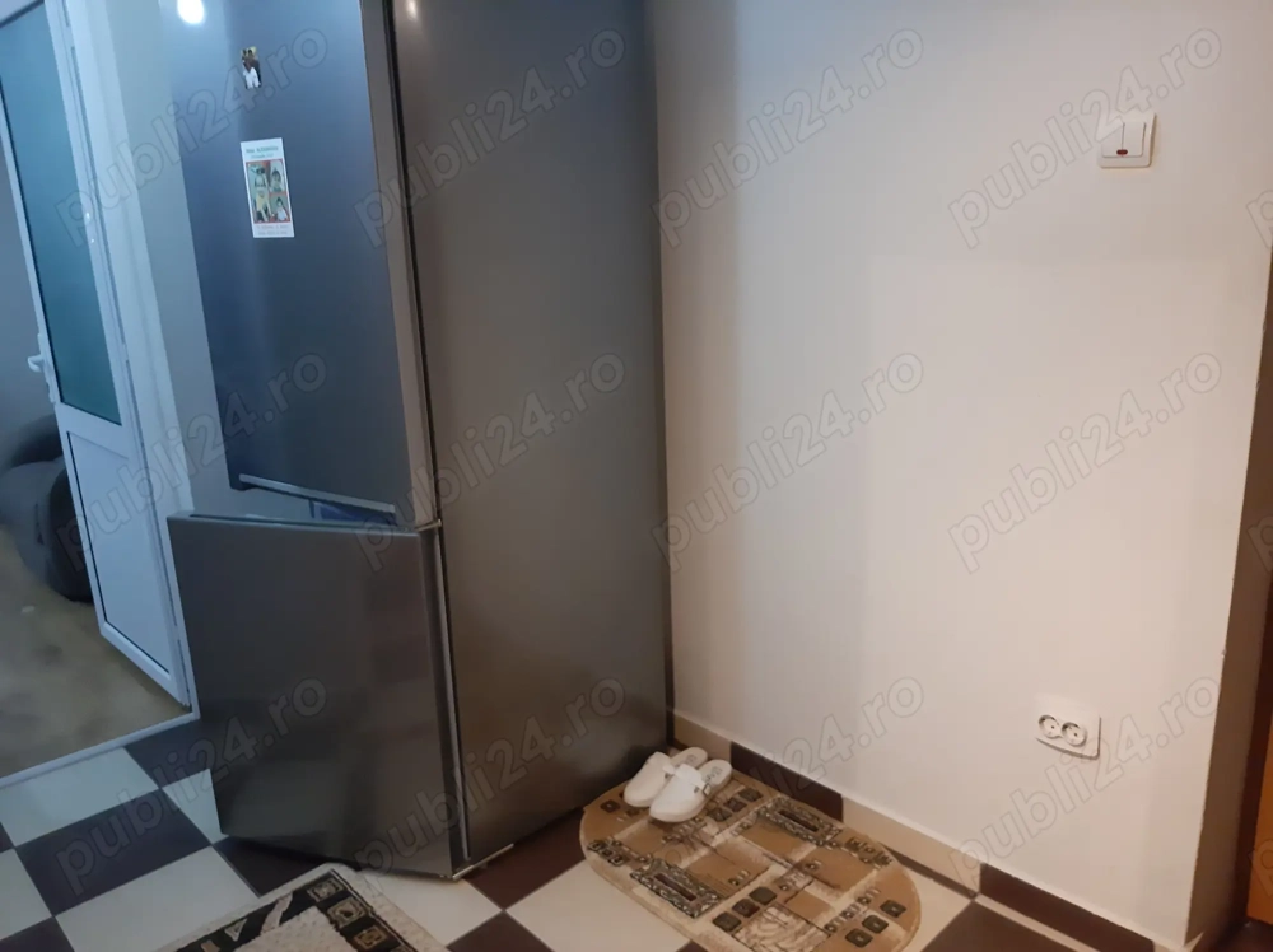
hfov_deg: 67.4
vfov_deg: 53.0
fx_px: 955
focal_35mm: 26
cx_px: 636
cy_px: 476
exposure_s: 1/50
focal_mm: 3.93
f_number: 1.7
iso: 400
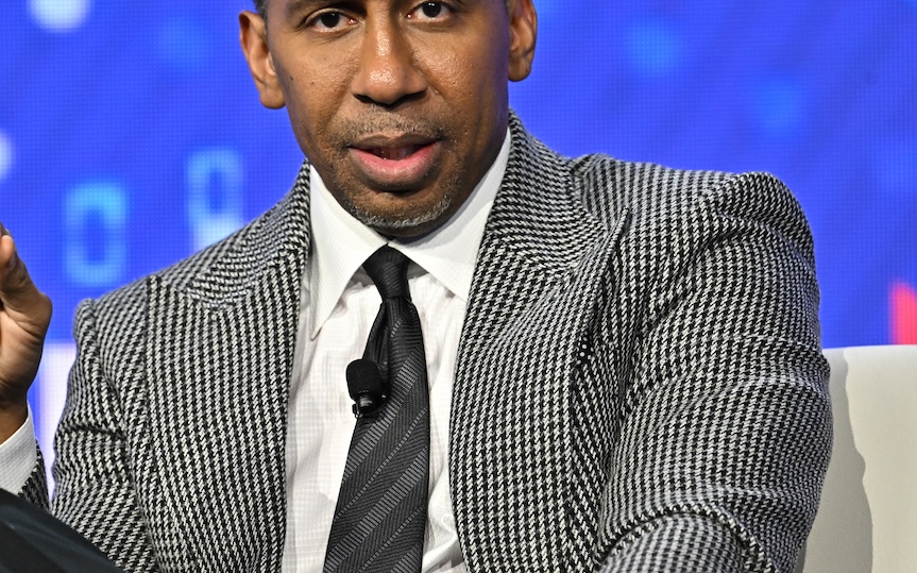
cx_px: 356
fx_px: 16641
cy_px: 196
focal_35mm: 666
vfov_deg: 2.0
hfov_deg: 3.2
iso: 3200
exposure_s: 1/250
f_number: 6
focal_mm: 470
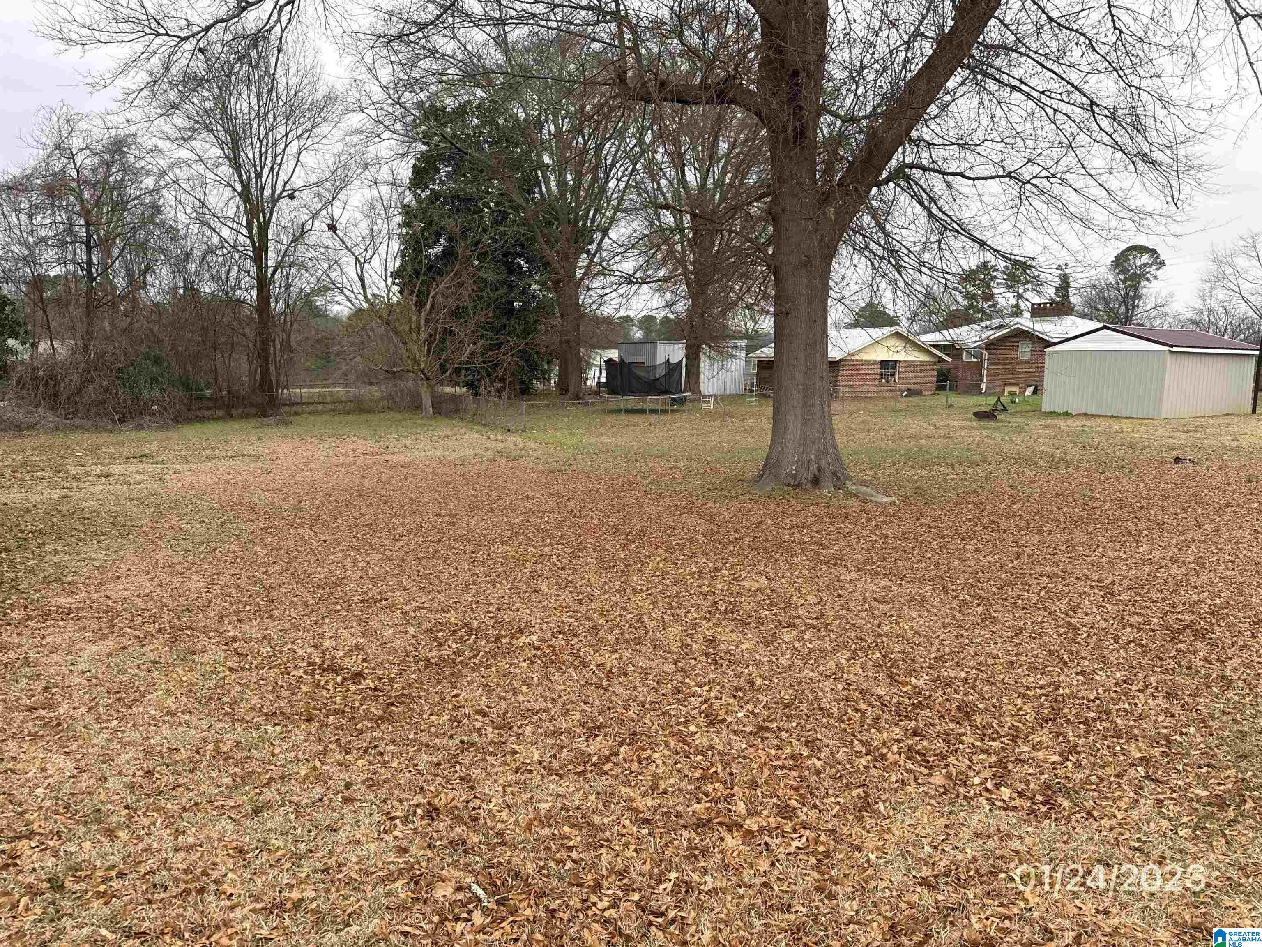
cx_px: 631
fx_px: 875
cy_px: 474
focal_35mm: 24
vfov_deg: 56.8
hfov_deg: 71.6
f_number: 1.78
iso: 64
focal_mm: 6.76
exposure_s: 1/158
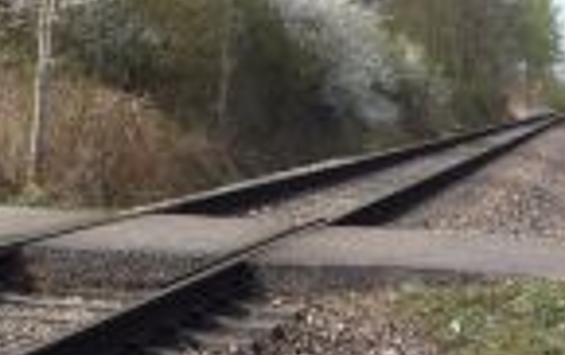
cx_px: 113
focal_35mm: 112
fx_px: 1727
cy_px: 12
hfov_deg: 18.4
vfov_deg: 11.6
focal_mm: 5.2
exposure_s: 1/320
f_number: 4
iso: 100
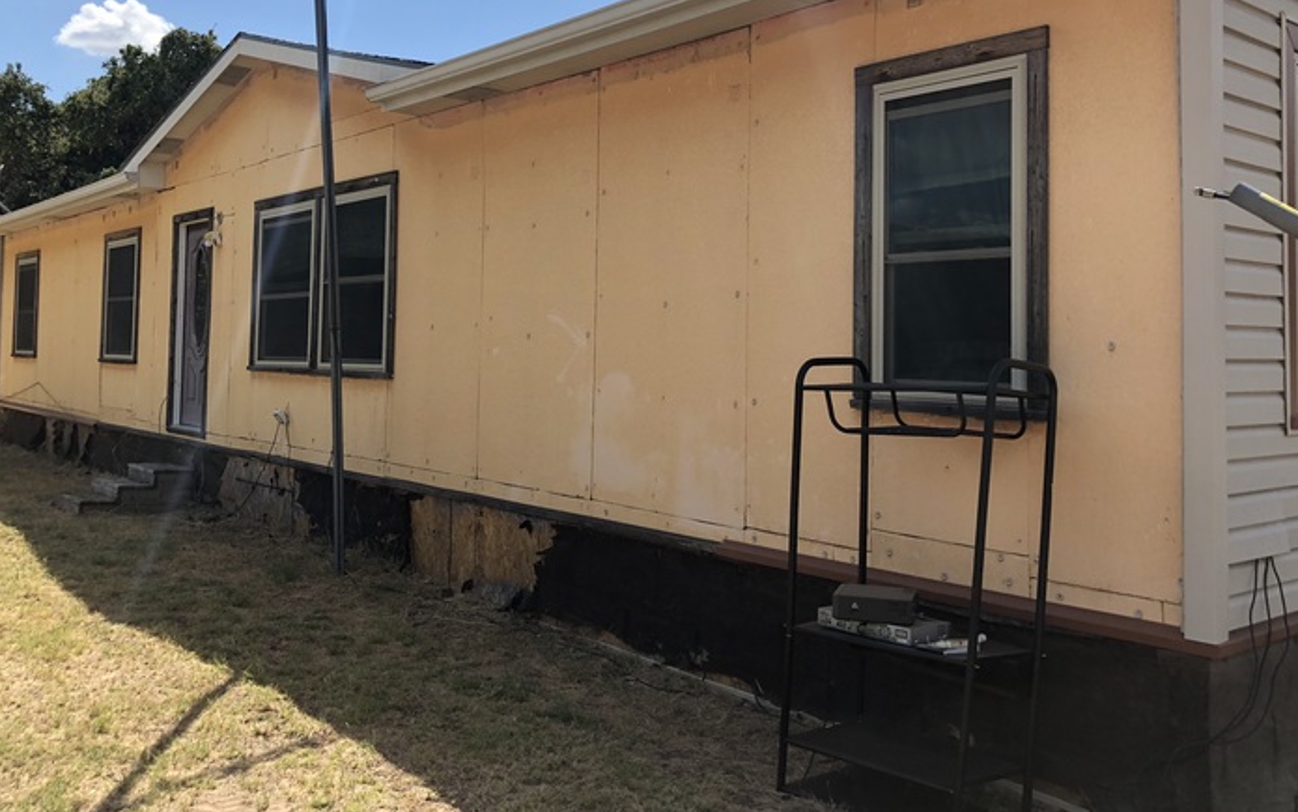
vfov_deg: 38.1
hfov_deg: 58.1
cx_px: 638
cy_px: 293
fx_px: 1168
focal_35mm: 33
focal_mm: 4
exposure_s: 1/2000
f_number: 1.8
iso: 20
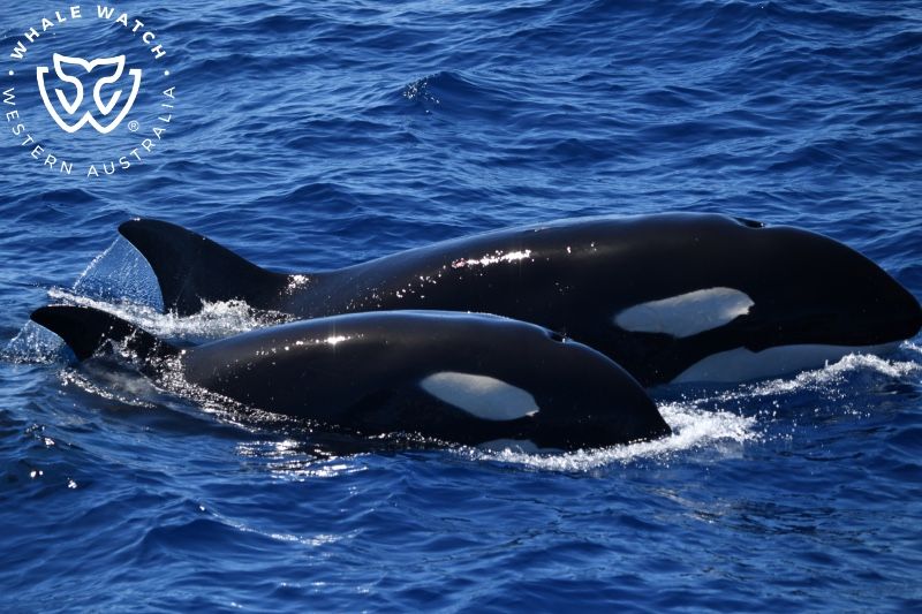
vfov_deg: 4.6
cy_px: 307
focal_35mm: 300
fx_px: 7681
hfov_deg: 6.9
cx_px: 461
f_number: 5.6
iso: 1100
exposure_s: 1/8000
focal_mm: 300
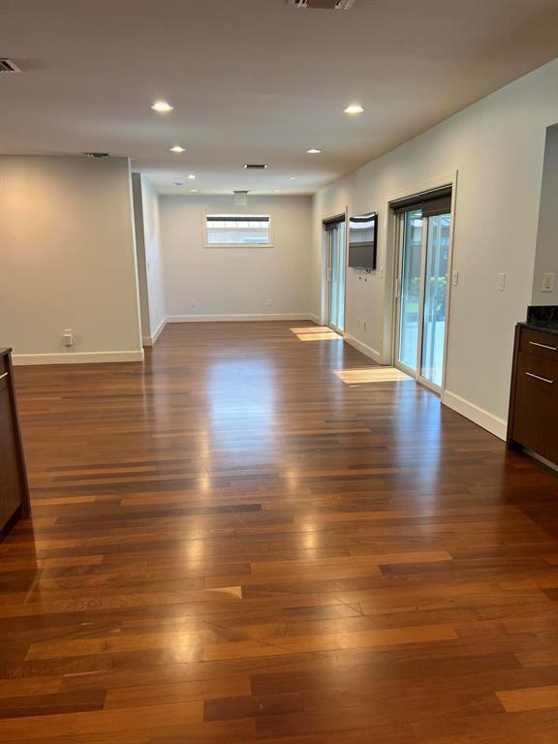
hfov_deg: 53.1
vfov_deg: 67.3
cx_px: 279
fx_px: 559
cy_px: 372
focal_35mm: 26
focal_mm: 5.7
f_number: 1.5
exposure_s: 1/120
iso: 125
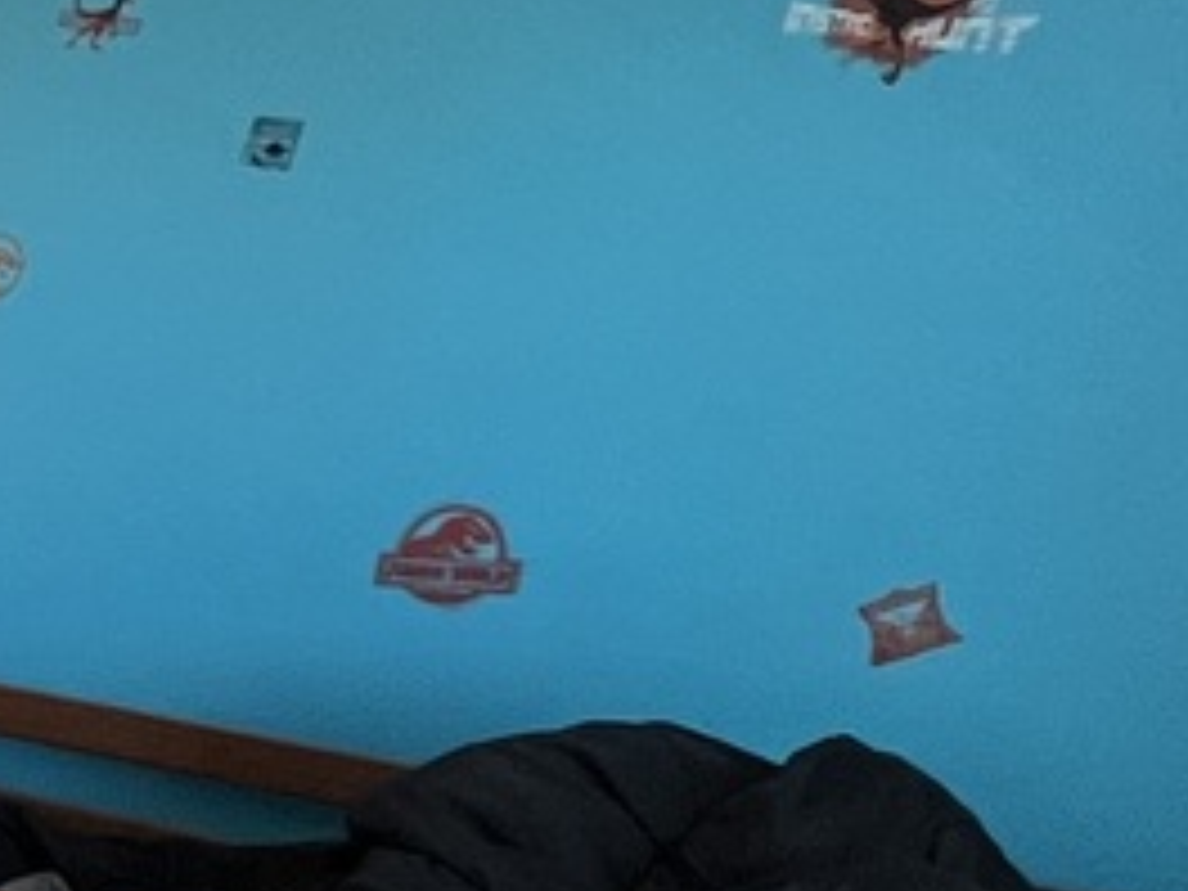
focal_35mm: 71
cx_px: -1143
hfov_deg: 18.6
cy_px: 1296
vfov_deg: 18.6
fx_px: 2437
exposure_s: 1/60
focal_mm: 1.57
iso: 250
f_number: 1.8
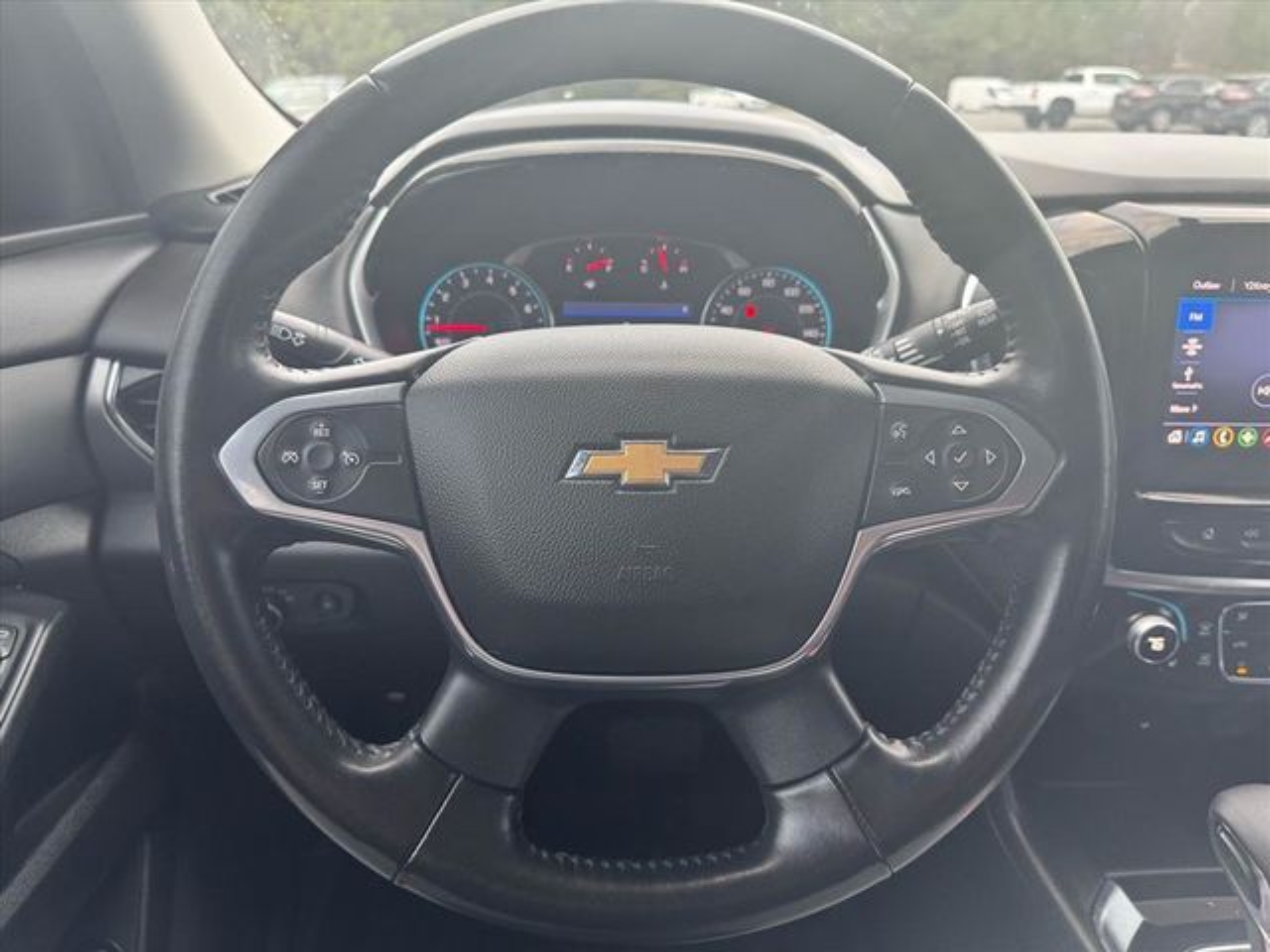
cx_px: 635
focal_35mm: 24
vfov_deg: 56.8
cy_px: 476
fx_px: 881
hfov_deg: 71.6
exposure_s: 1/60
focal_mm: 6.76
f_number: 1.78
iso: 200
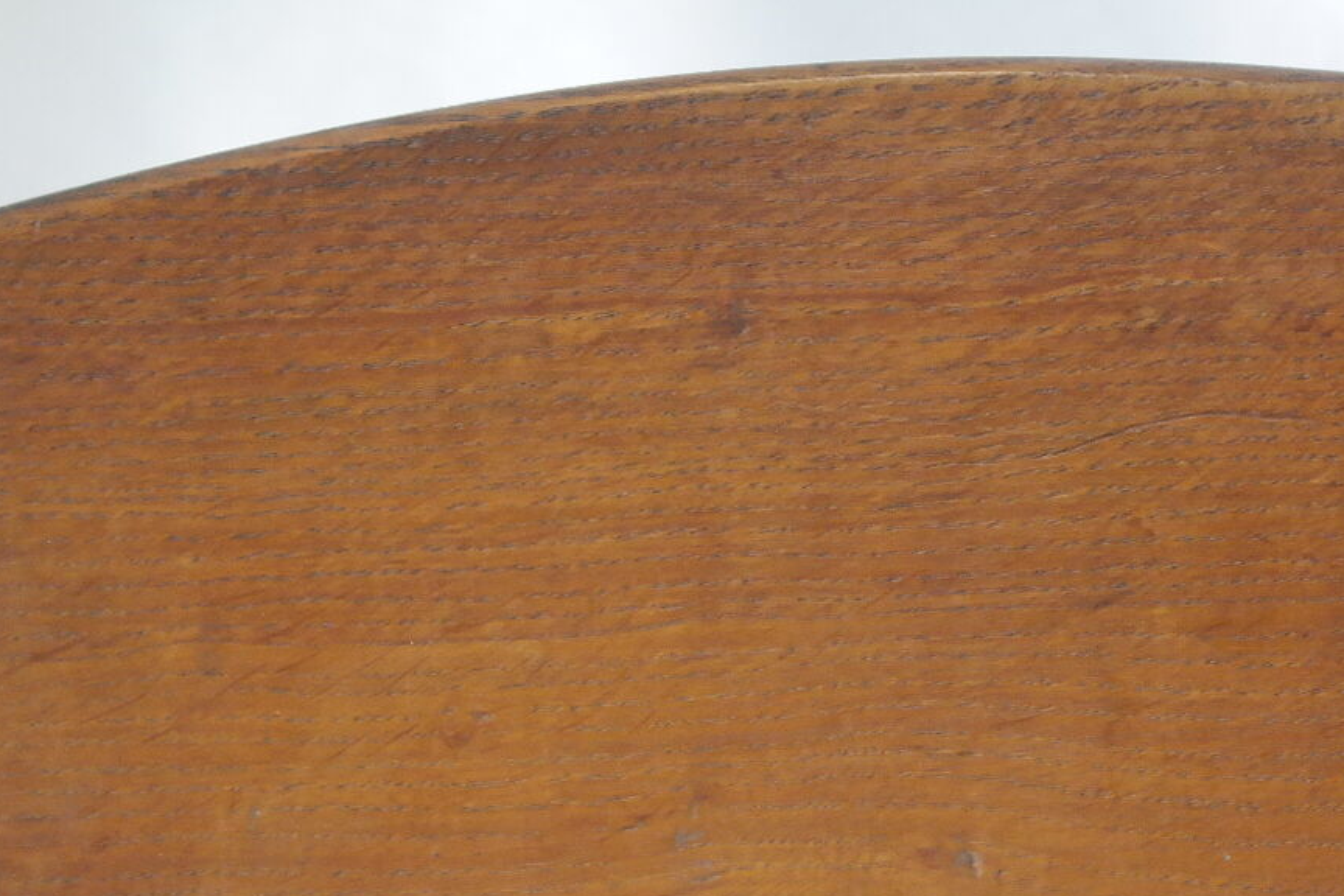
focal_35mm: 98
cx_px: 1011
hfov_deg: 20.6
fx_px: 3658
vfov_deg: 13.8
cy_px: 880
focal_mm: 32
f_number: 5.6
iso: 1600
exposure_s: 1/30
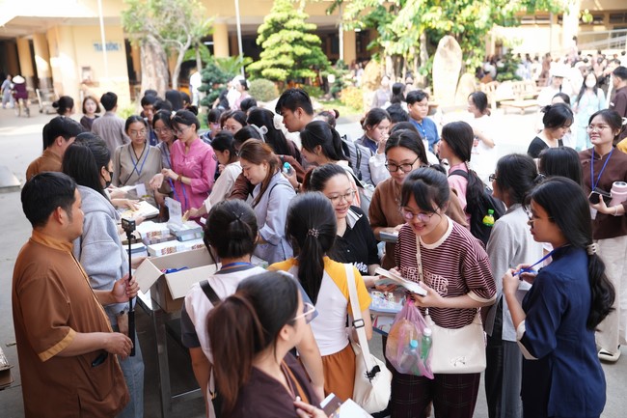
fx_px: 609
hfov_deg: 54.4
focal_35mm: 35
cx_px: 314
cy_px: 209
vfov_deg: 37.8
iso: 400
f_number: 2.8
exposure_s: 1/400
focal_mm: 35
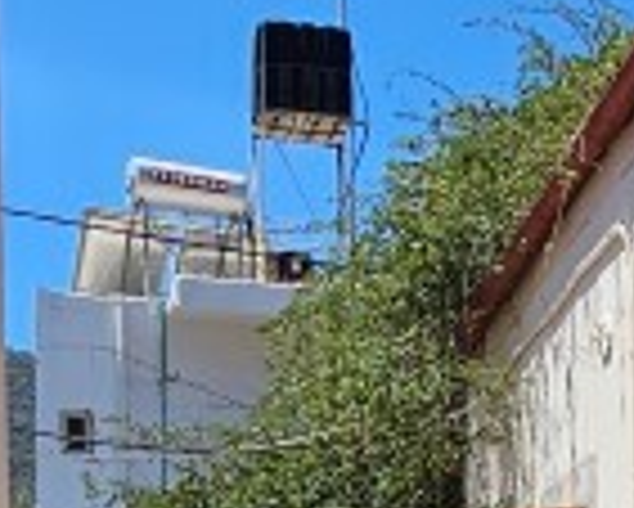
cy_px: 899
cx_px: 661
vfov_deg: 14.7
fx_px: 1727
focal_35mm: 92
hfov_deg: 20.0
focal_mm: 2.2
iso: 50
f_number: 2.2
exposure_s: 1/2572
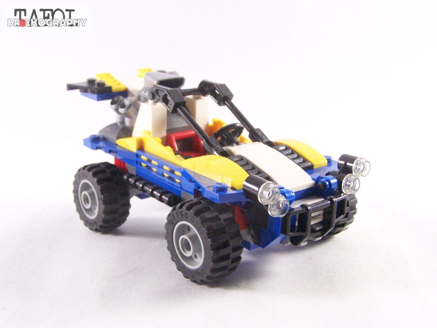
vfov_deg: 28.6
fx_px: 644
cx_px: 218
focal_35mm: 51
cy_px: 164
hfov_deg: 37.5
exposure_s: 1/60
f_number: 4
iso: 400
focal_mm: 8.5
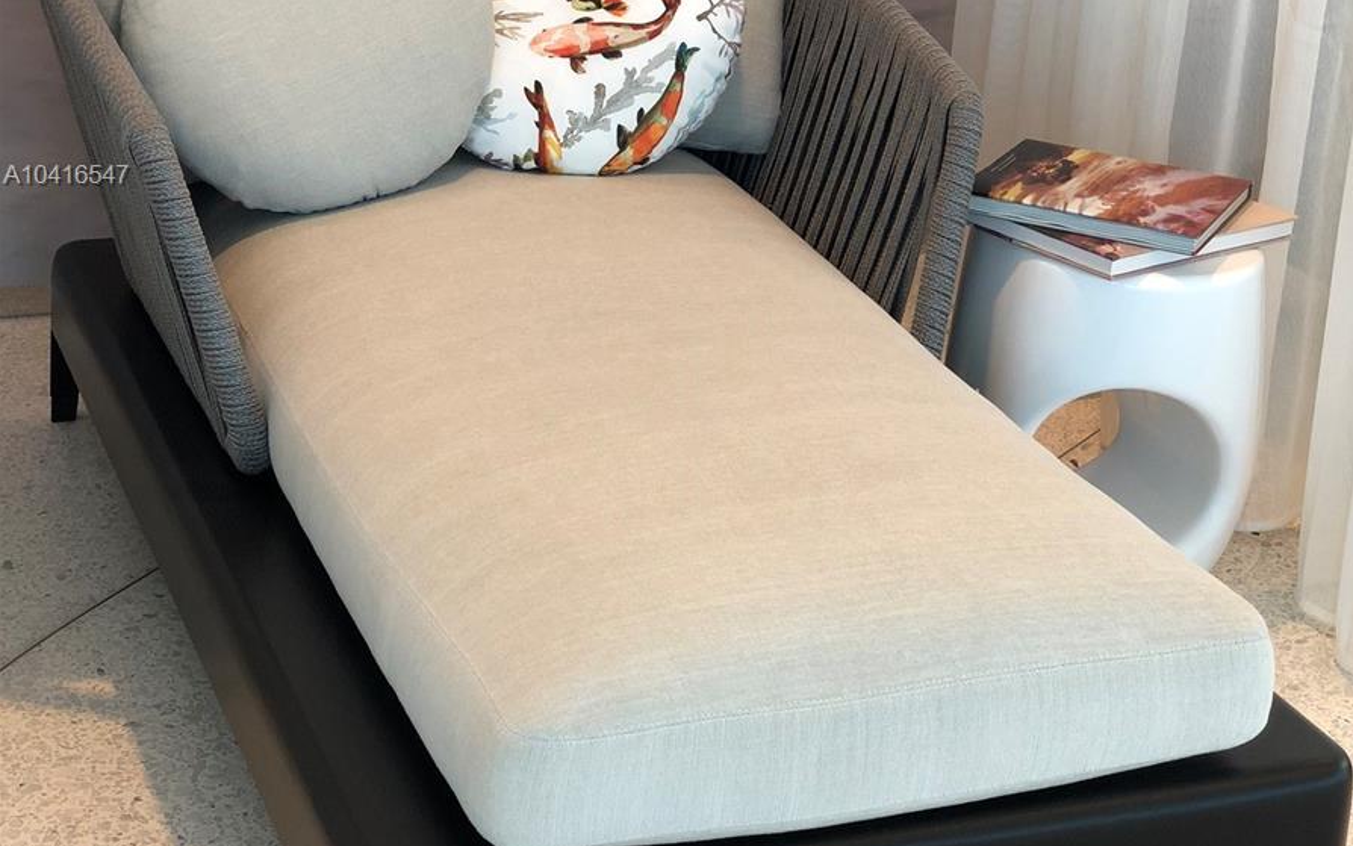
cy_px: 179
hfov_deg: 27.8
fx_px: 2729
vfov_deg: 17.5
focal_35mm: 74
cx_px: 680
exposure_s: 1/60
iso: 32
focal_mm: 6
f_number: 2.4
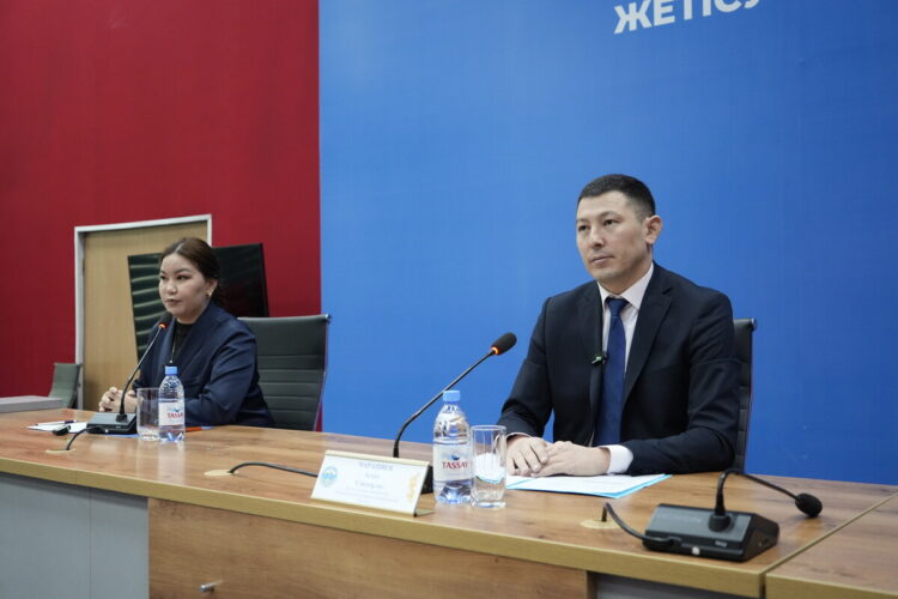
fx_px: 948
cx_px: 449
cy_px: 300
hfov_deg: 50.7
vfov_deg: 35.1
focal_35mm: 38
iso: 5000
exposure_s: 1/100
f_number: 4
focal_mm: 38
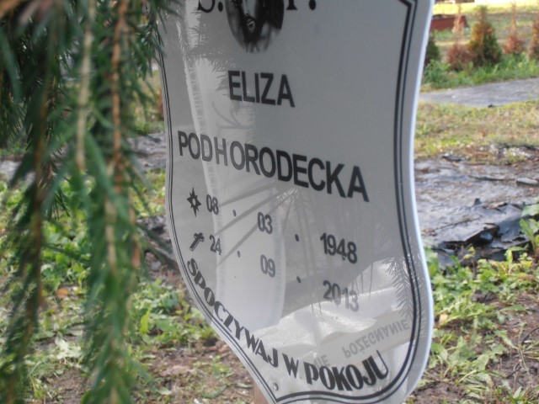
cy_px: 202
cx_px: 270
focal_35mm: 57
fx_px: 888
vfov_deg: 25.7
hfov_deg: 33.8
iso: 80
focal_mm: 10.04
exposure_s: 1/50
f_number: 4.5
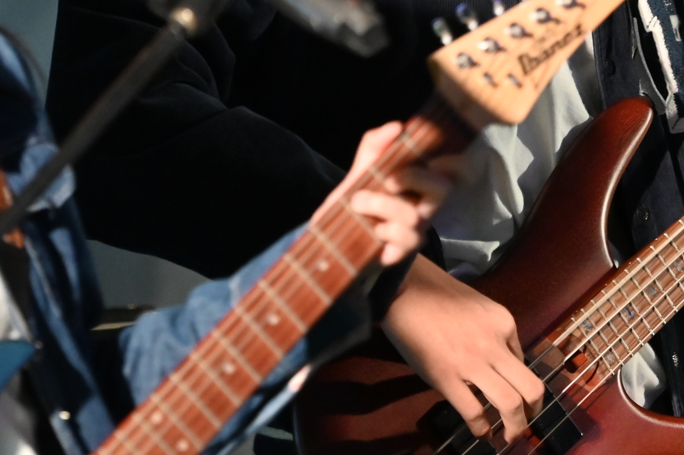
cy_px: 34
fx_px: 7083
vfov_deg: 3.7
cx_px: 594
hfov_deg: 5.5
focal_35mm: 373
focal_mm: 120
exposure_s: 1/125
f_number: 4
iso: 3200
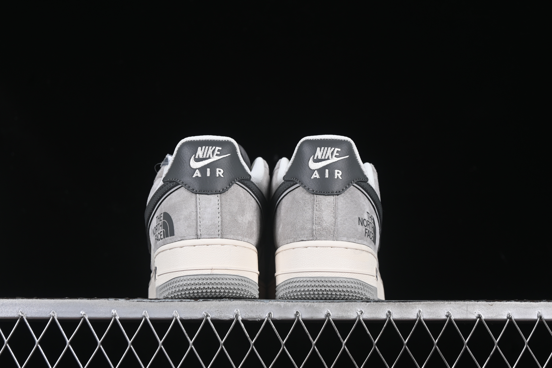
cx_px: 276
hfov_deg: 27.0
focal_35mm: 75
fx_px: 1150
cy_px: 184
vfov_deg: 18.2
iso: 160
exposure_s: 1/80
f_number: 7.1
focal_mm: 50
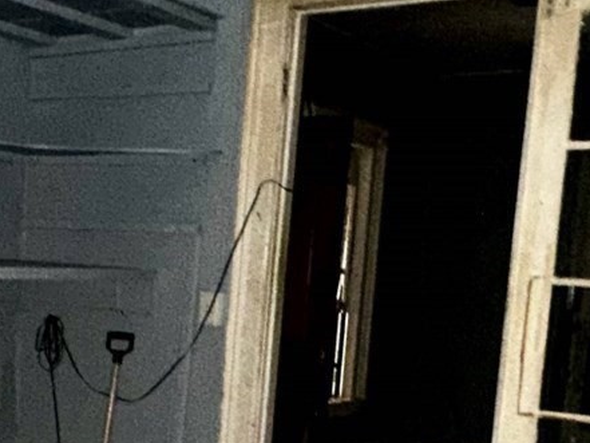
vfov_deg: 22.2
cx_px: 36
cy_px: 384
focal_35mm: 65
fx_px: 1108
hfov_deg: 28.4
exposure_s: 1/16
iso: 640
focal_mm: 2.22
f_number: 2.2
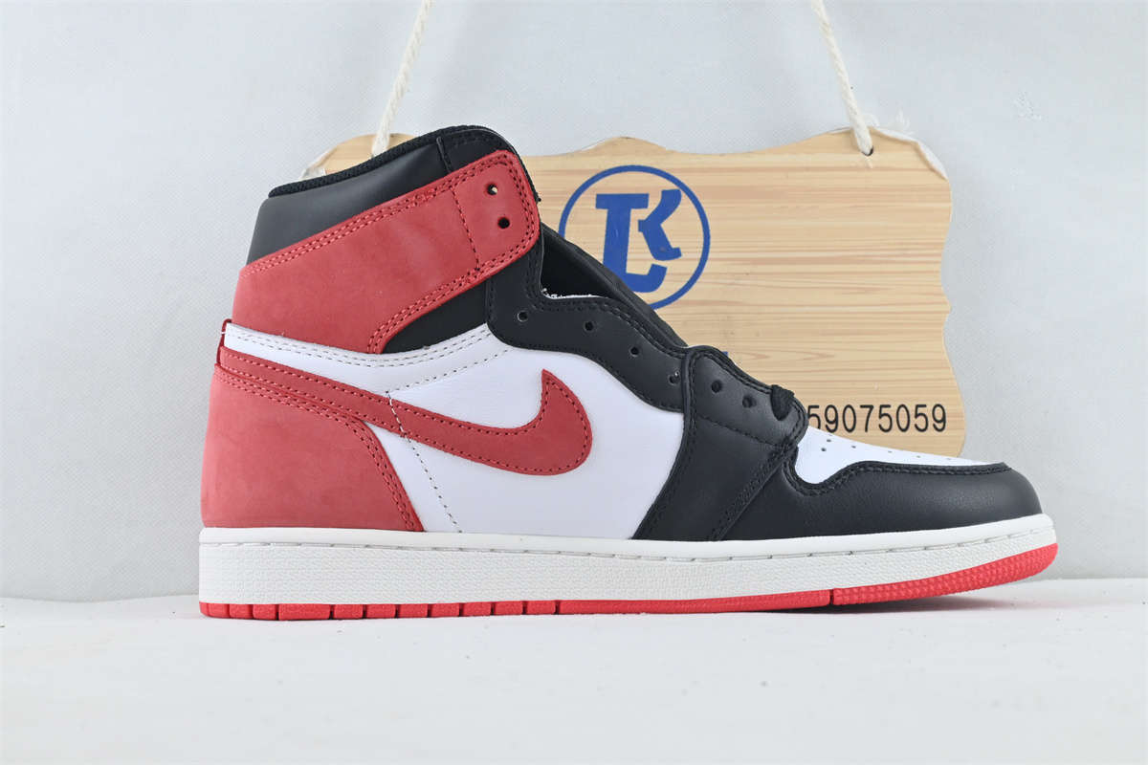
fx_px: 1387
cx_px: 574
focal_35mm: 44
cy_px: 382
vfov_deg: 30.8
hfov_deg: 45.0
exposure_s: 1/100
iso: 1000
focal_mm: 29
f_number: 10
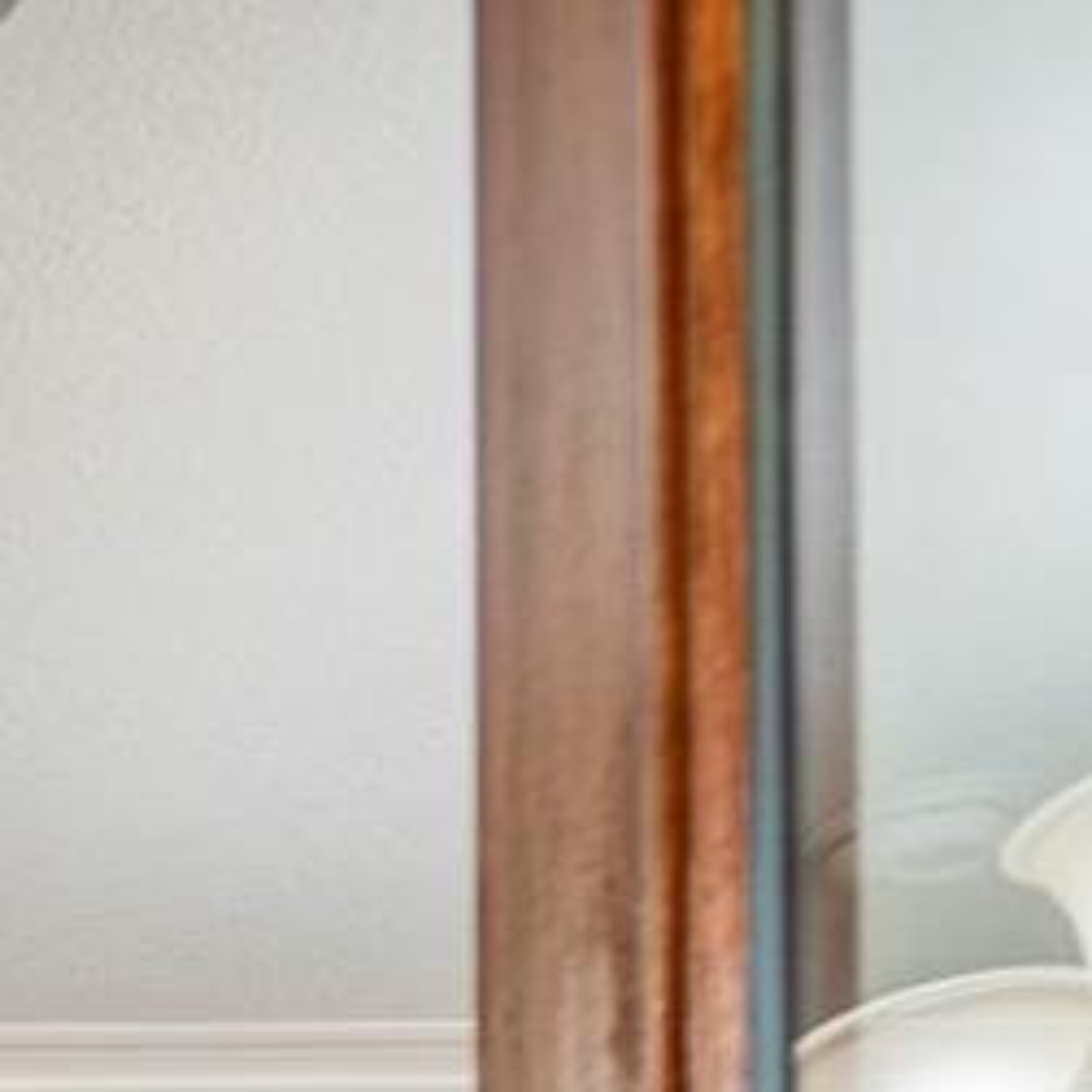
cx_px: -2297
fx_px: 3962
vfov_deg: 11.7
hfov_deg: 10.4
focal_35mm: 111
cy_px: 2891
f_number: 4
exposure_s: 1/320
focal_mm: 16
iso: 100
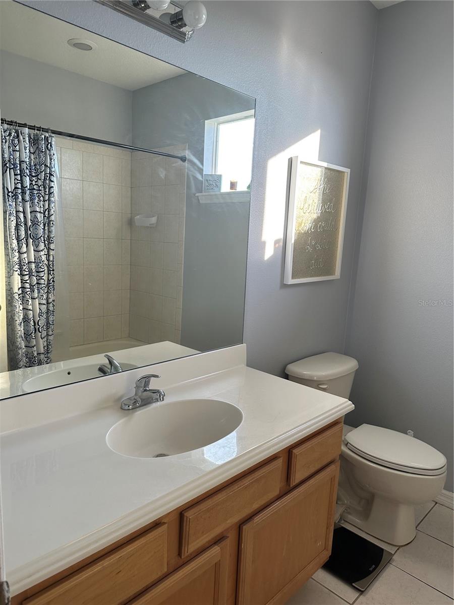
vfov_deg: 71.6
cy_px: 302
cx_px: 227
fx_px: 420
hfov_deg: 56.8
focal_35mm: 24
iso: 100
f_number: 1.78
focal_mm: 6.86
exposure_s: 1/153
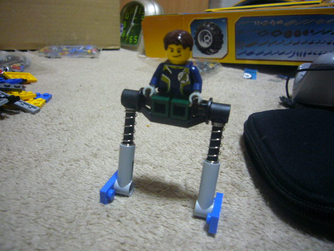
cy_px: 126
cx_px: 167
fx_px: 270
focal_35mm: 28
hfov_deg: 63.4
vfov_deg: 49.7
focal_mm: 4.6
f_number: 2.8
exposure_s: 1/8
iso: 200
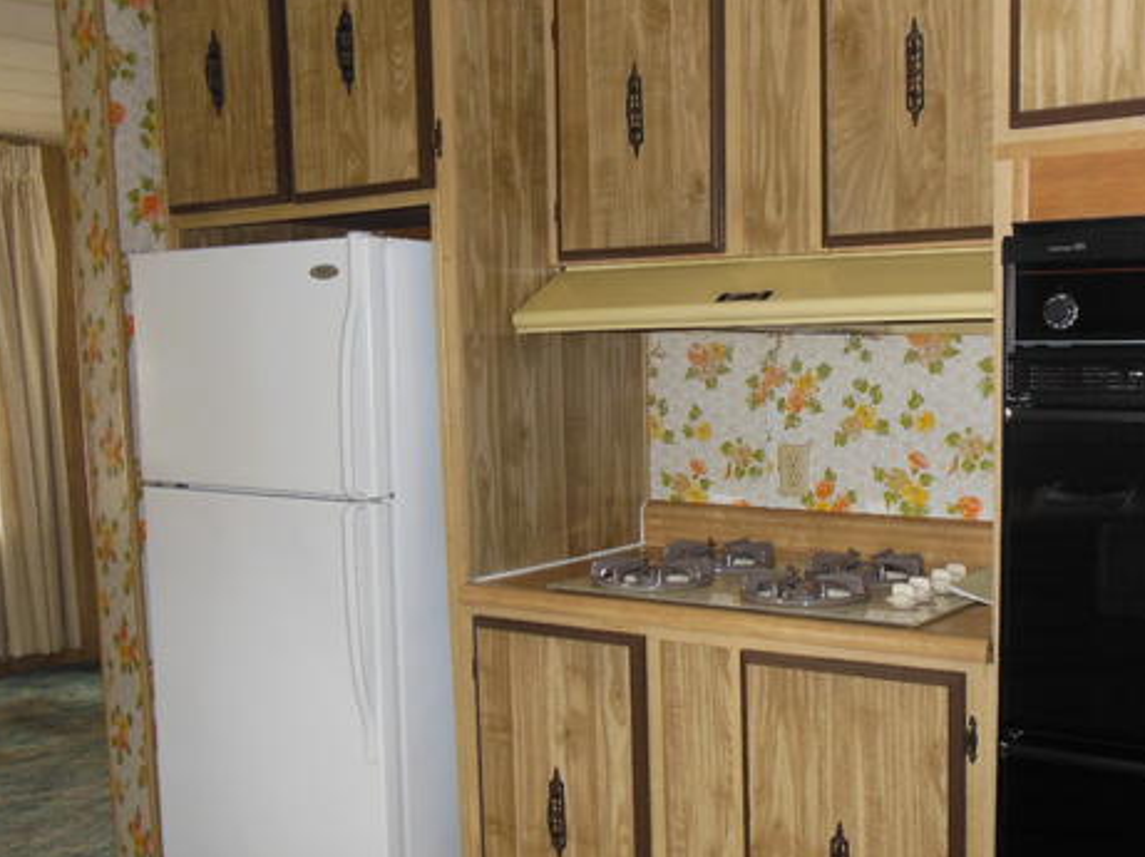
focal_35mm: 38
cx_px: 720
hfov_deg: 48.5
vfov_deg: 37.6
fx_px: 1256
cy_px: 503
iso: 200
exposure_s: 1/25
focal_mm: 4.5
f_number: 3.2
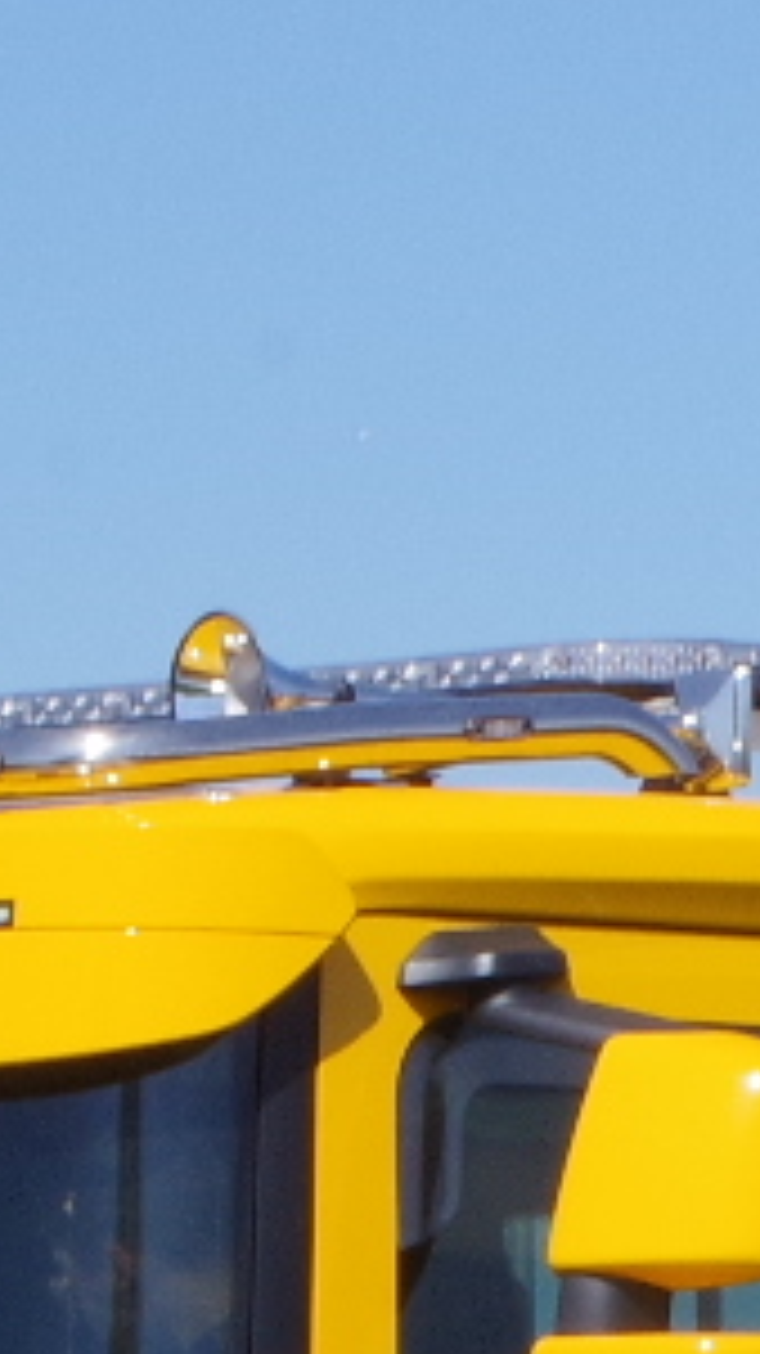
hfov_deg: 3.0
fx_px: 14386
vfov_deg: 5.3
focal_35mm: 401
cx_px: 2019
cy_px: 1903
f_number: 20
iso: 200
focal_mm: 40
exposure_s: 1/100
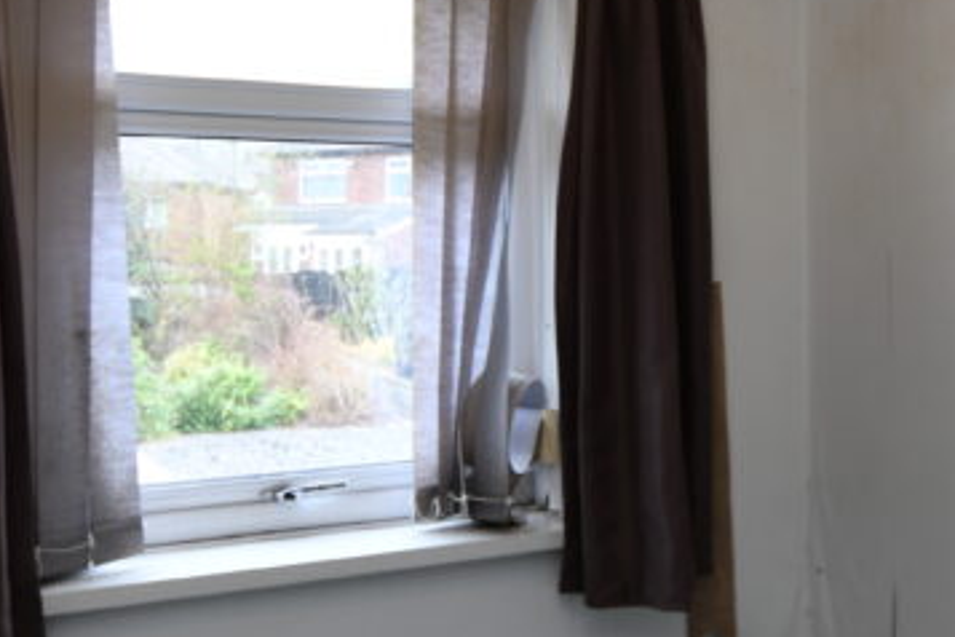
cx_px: 618
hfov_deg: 44.9
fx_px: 1141
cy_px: 209
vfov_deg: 30.9
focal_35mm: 43
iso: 100
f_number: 3.5
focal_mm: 10
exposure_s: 1/25
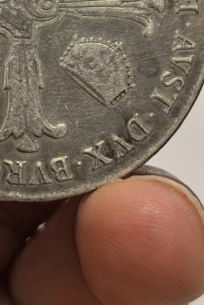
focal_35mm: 115
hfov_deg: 11.8
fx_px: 977
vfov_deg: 17.5
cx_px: 20
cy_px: 34
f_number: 2
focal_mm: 6.98
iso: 200
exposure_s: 1/100
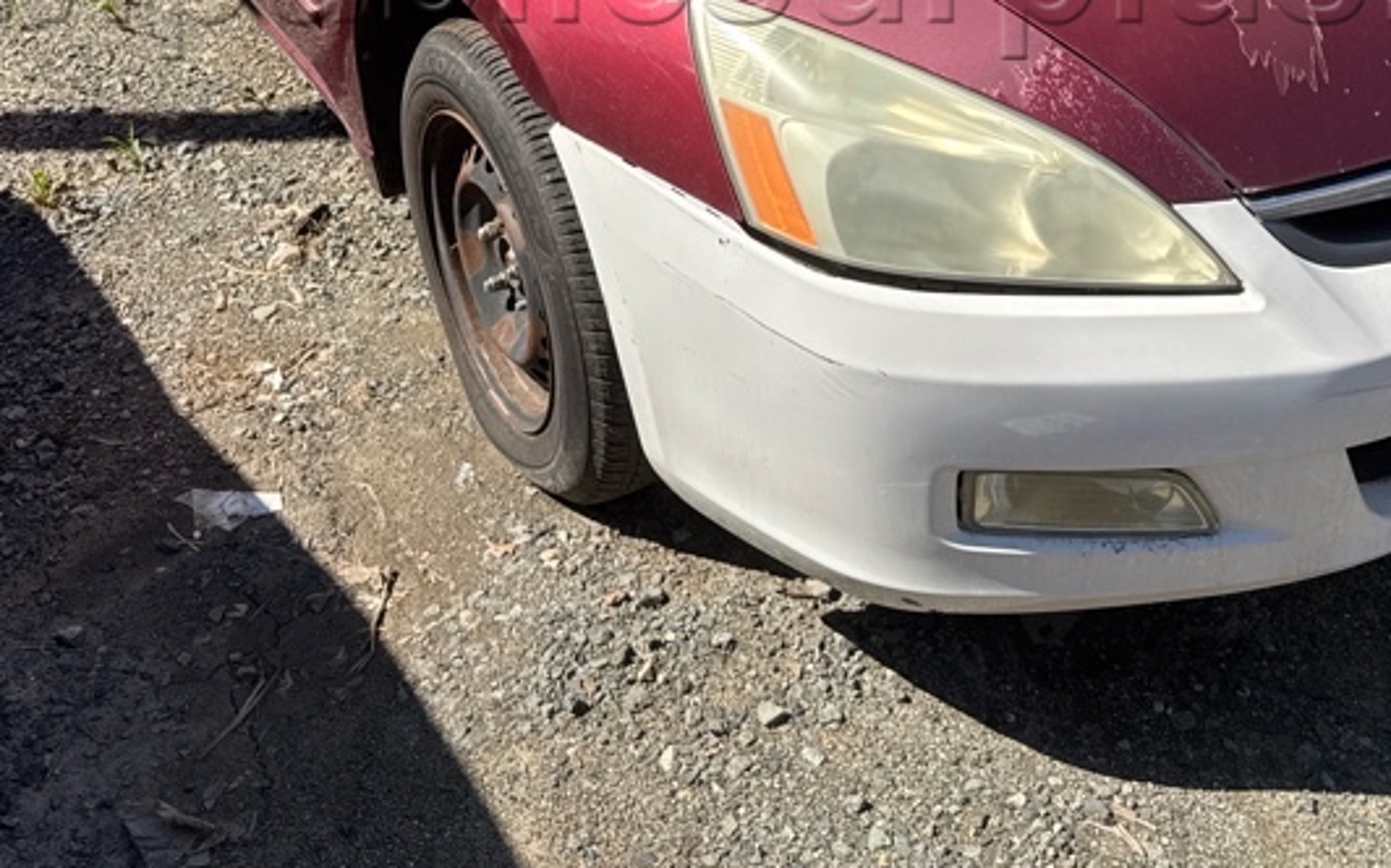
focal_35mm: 49
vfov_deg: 24.9
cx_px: 732
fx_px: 1857
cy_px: -26
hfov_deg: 41.1
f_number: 1.78
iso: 80
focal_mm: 6.76
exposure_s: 1/3247
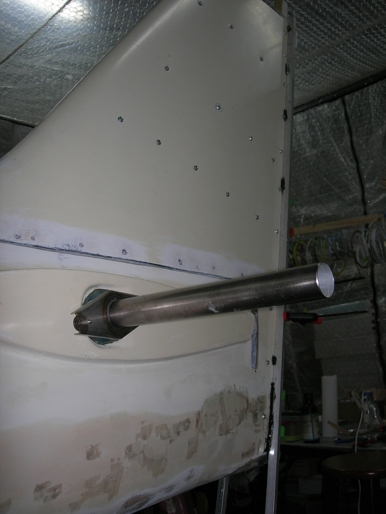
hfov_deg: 37.7
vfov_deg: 49.0
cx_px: 193
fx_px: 565
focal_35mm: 38
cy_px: 257
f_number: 2.8
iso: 64
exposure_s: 1/60.1
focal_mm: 7.8
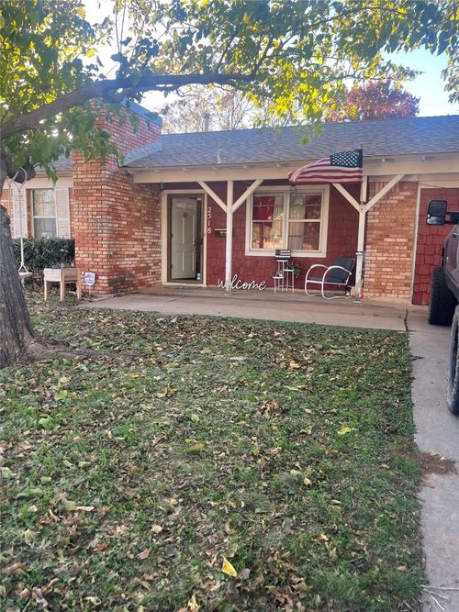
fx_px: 460
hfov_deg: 53.0
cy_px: 306
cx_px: 230
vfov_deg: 67.3
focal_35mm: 26
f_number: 1.6
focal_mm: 5.1
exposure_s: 1/153
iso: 50
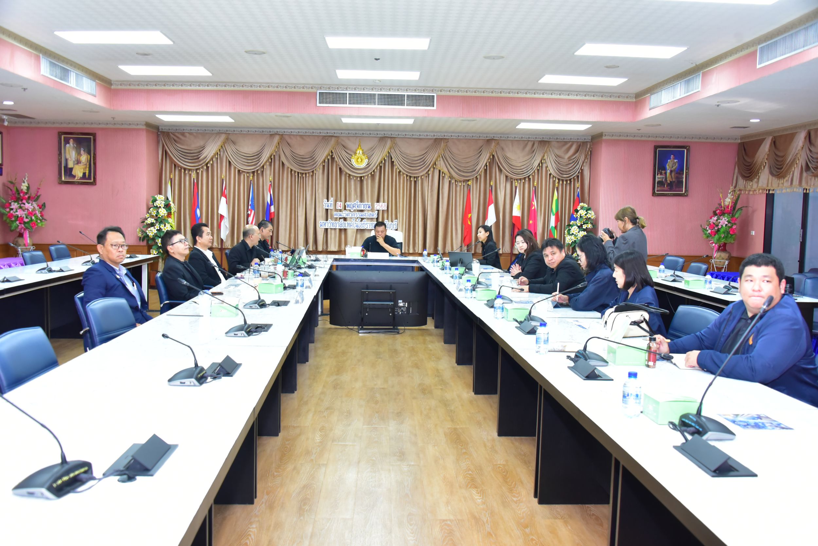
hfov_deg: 55.8
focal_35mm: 34
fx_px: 773
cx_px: 409
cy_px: 273
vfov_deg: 38.9
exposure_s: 1/200
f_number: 5.6
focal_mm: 34
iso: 3200
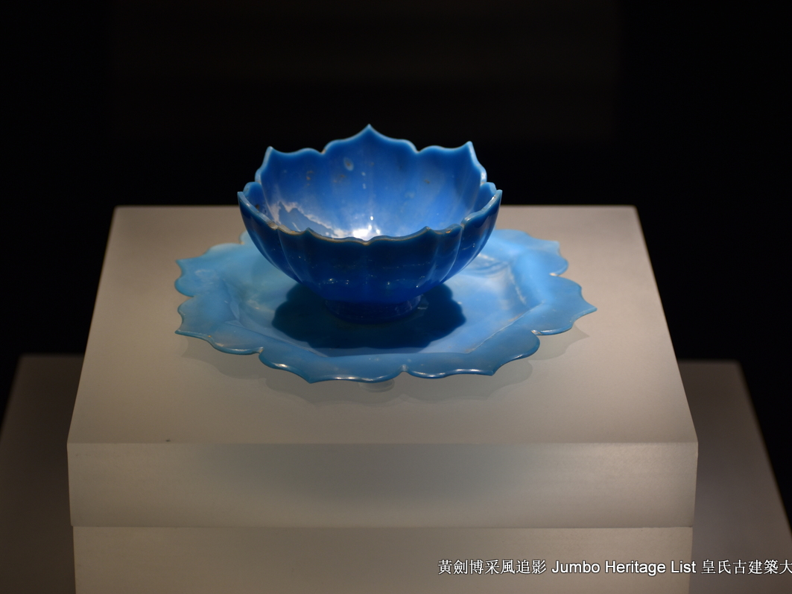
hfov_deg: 17.3
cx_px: 384
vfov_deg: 13.0
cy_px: 296
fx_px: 2608
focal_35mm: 114
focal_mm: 70
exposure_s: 1/125
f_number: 4.5
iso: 280
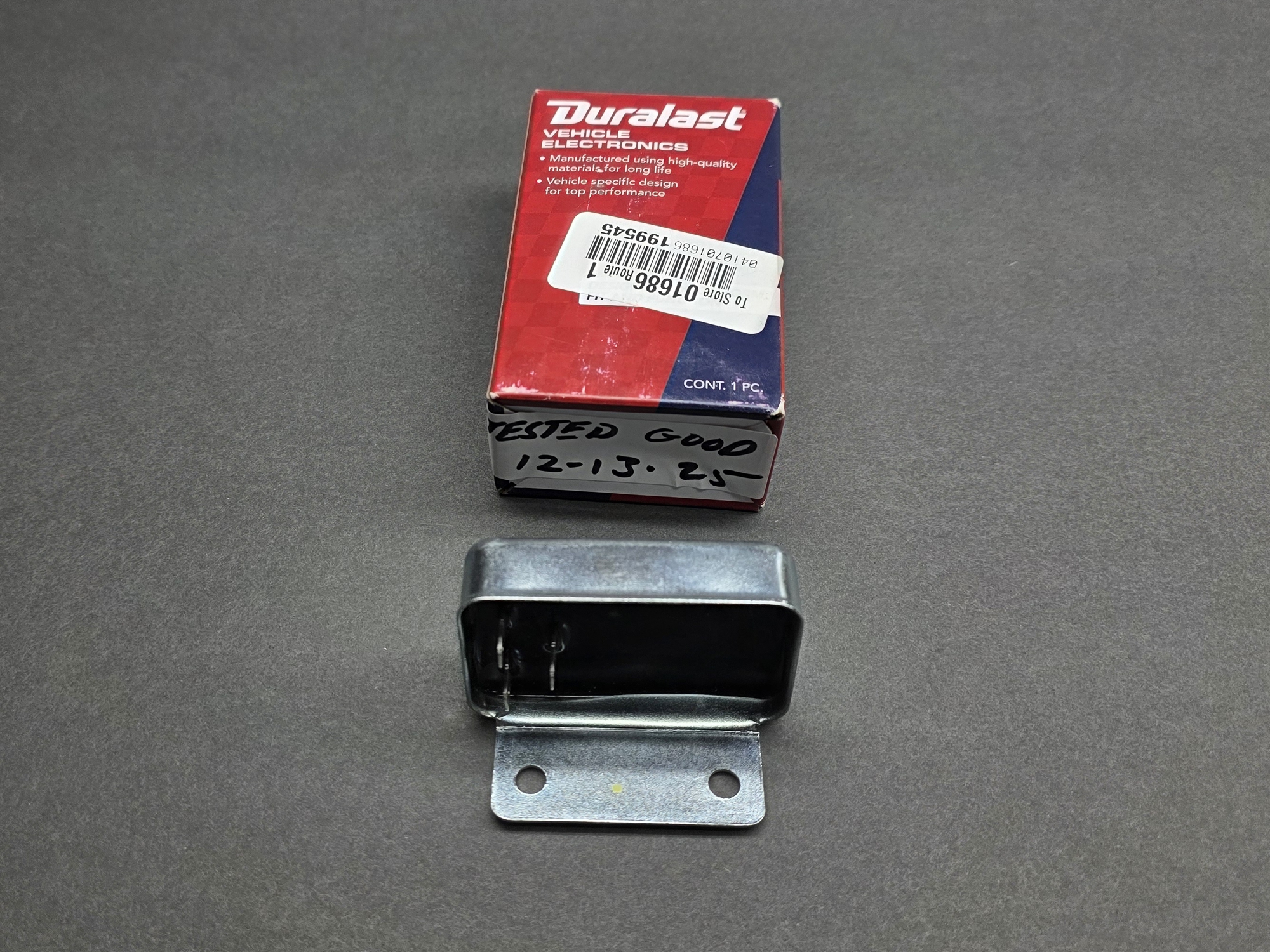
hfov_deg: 73.9
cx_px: 635
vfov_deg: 58.9
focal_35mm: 23
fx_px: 844
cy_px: 476
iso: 16
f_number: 1.7
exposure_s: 1/120
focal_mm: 6.3
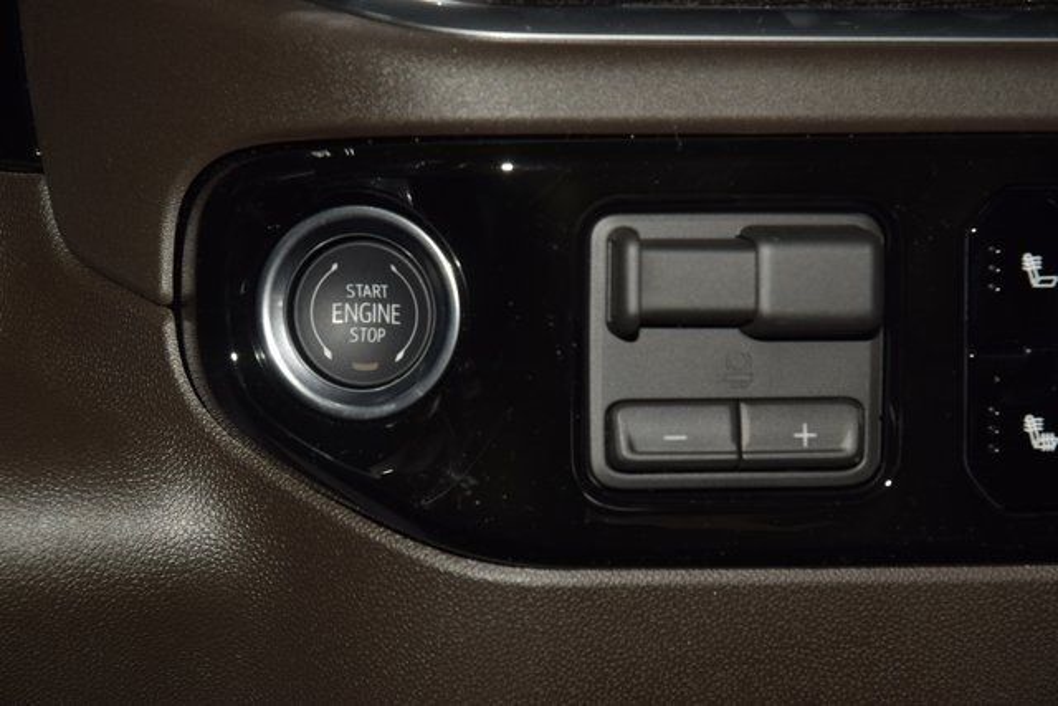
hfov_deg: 19.5
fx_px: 3086
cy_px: 353
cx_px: 529
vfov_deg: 13.0
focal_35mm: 105
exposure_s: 1/125
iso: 100
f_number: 8
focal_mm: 70
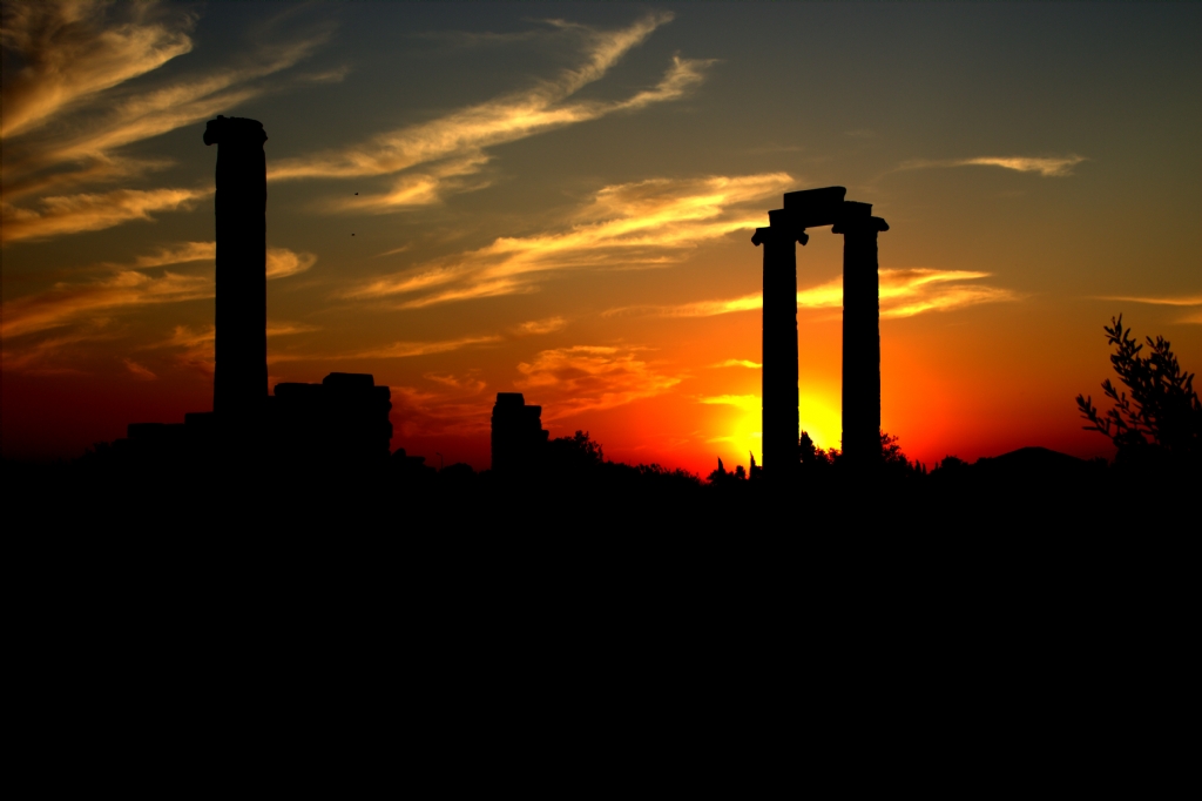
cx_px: 601
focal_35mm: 55
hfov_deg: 36.3
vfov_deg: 24.6
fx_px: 1836
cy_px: 400
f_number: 7.1
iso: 100
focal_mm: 35
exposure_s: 1/125
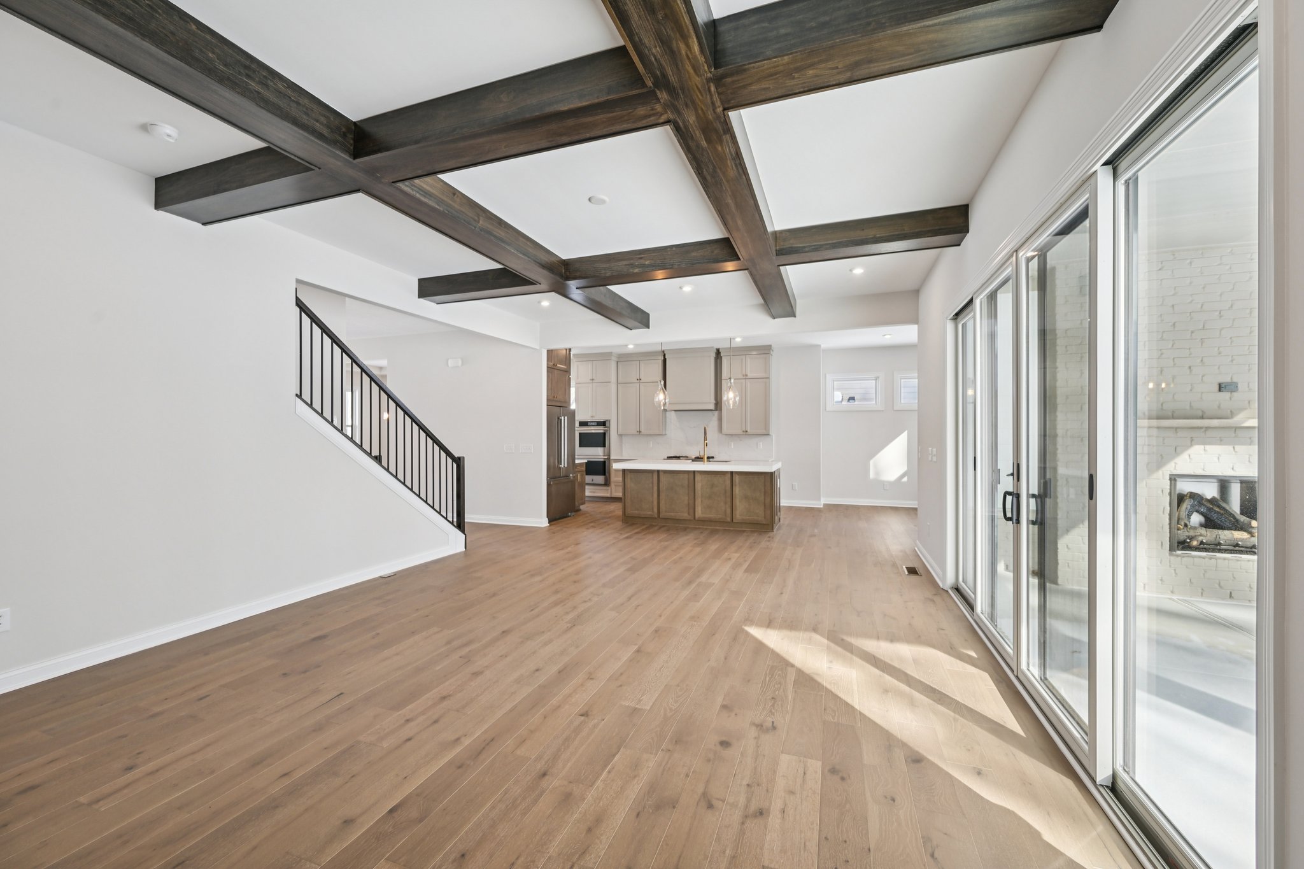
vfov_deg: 81.2
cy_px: 434
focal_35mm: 14
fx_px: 507
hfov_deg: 104.3
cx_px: 652
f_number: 8
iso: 100
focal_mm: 14
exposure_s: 1/25
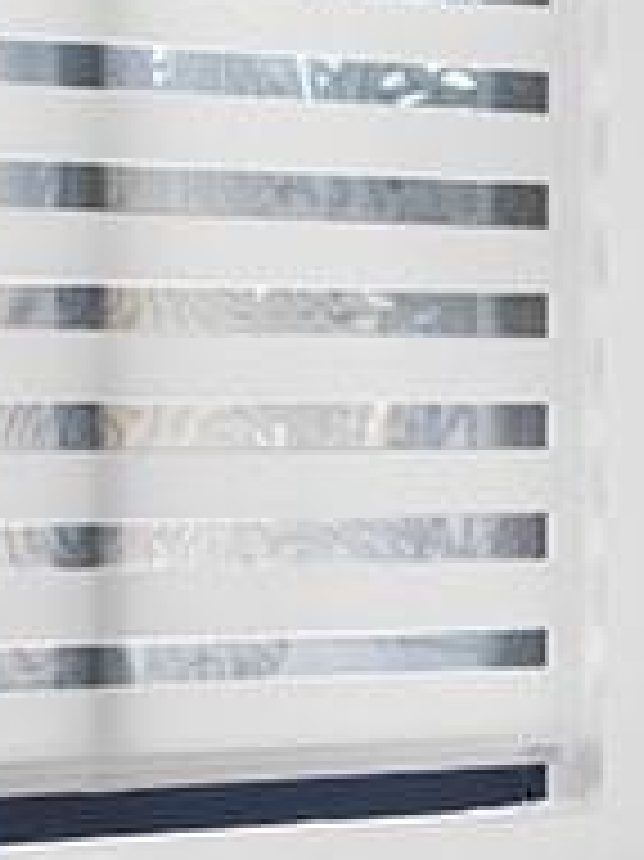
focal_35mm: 161
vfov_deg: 12.3
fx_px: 3998
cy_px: 507
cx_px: 153
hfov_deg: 9.2
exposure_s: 1/50
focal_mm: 13
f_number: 8
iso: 400
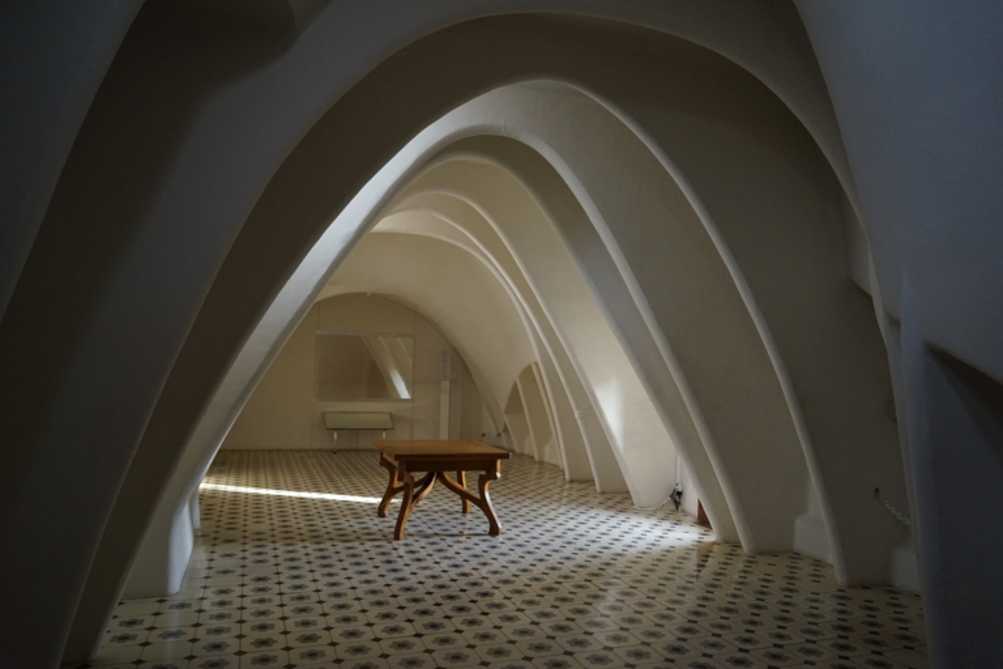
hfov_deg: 71.5
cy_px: 344
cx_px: 499
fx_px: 696
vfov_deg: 51.3
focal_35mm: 25
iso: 3200
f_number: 4
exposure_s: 1/160
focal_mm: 24
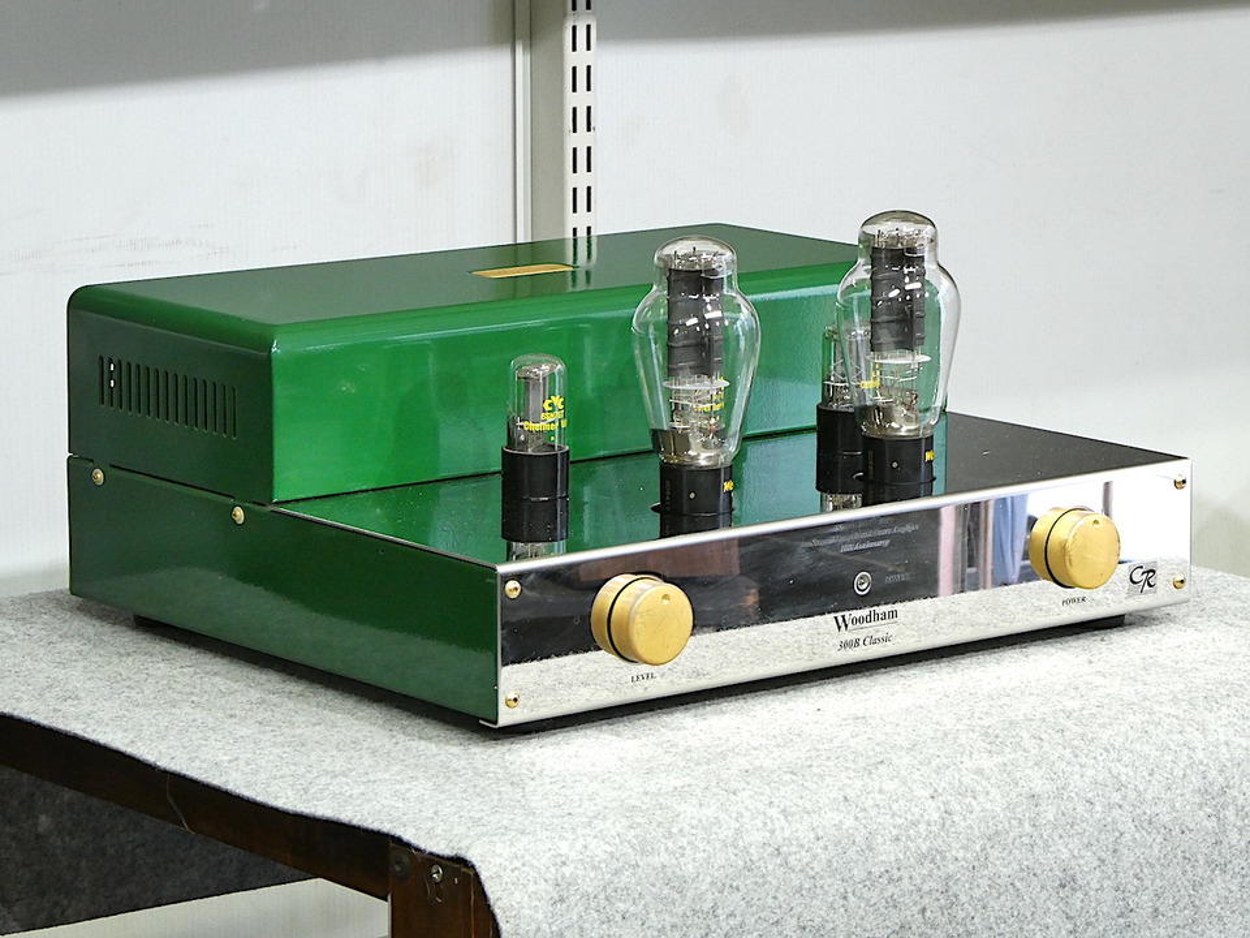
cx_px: 625
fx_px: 4875
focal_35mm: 135
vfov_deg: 11.0
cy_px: 469
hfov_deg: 14.6
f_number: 5.6
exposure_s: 1/8
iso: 400
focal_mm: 24.2
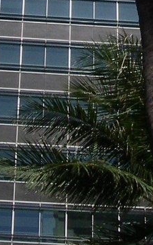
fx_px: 1194
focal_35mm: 179
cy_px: -108
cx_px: 129
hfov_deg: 7.3
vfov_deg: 11.3
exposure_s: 1/400
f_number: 6.6
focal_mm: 6.3
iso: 80
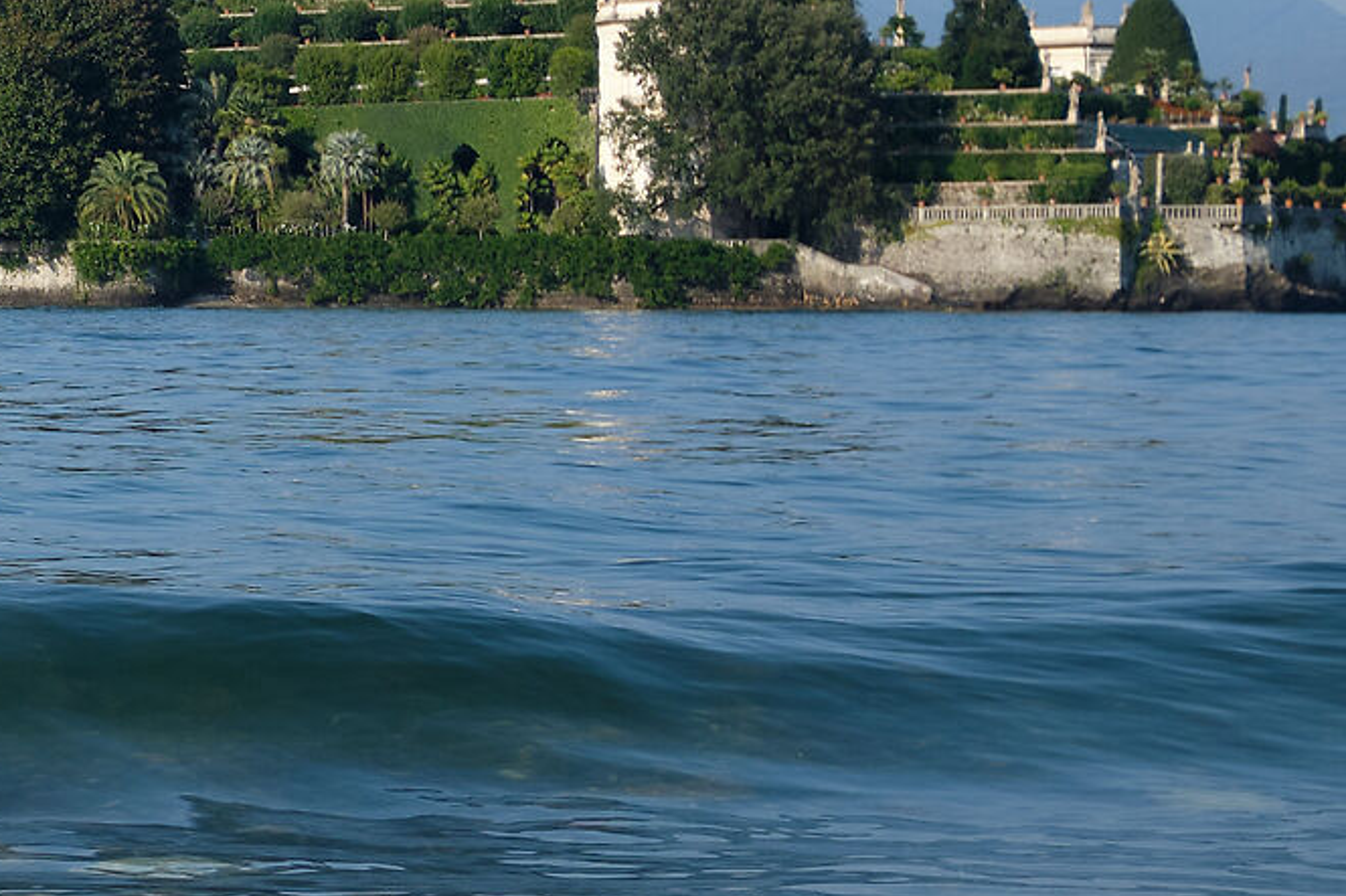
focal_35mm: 130
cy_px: 500
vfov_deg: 10.5
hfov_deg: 14.5
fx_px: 4859
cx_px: -759
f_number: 5.6
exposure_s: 1/680
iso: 200
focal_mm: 24
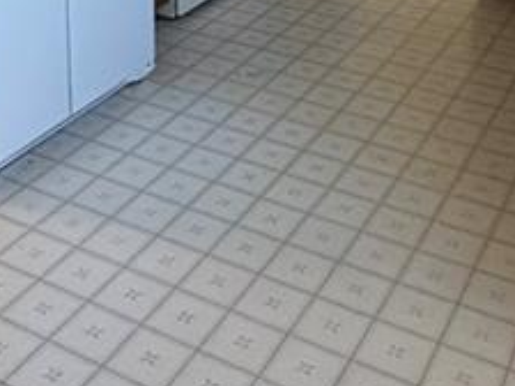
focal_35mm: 64
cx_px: 193
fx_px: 952
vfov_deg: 20.1
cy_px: -173
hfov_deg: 30.1
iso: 320
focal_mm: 2.22
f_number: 2.2
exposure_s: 1/99
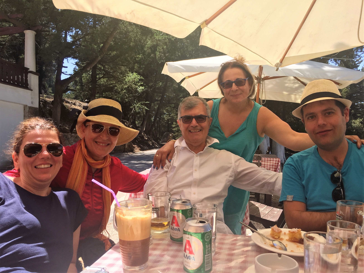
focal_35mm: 29
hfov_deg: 61.7
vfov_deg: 48.2
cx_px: 182
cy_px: 136
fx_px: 305
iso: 32
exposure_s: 1/760
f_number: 2.2
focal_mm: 4.15
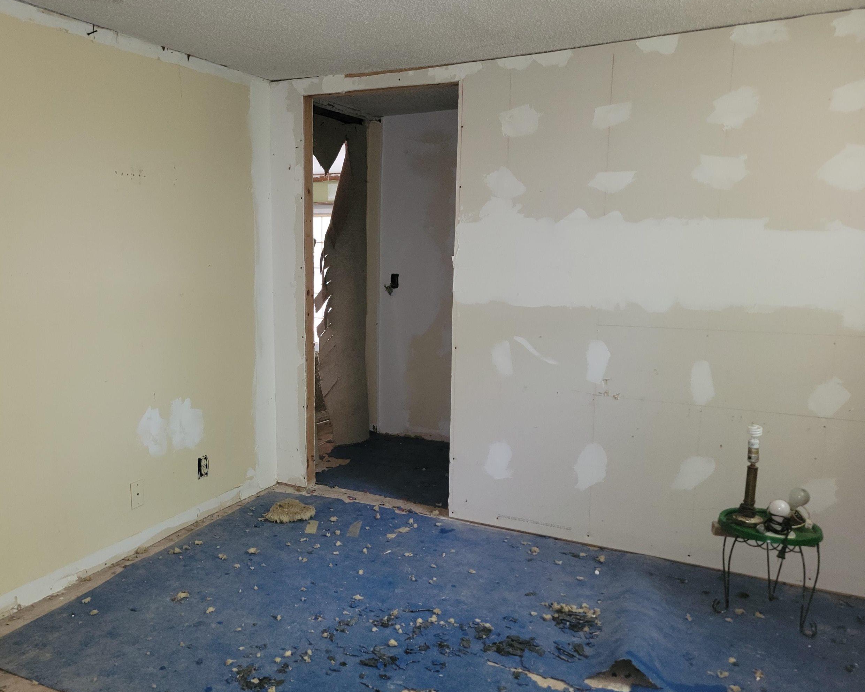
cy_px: 371
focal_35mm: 29
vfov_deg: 49.9
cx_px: 340
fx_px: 742
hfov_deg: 59.9
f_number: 1.8
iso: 125
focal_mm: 6.7
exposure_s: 1/20
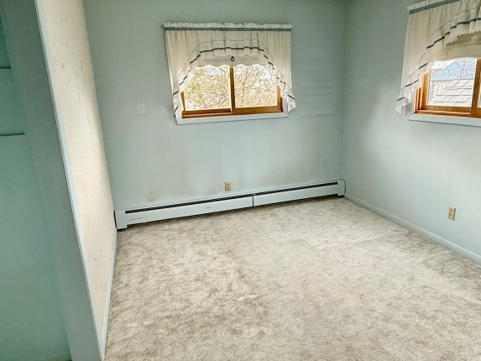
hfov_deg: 69.3
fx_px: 347
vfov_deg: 54.9
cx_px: 254
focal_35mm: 25
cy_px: 180
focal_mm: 2.22
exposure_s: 1/120
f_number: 2.2
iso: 200
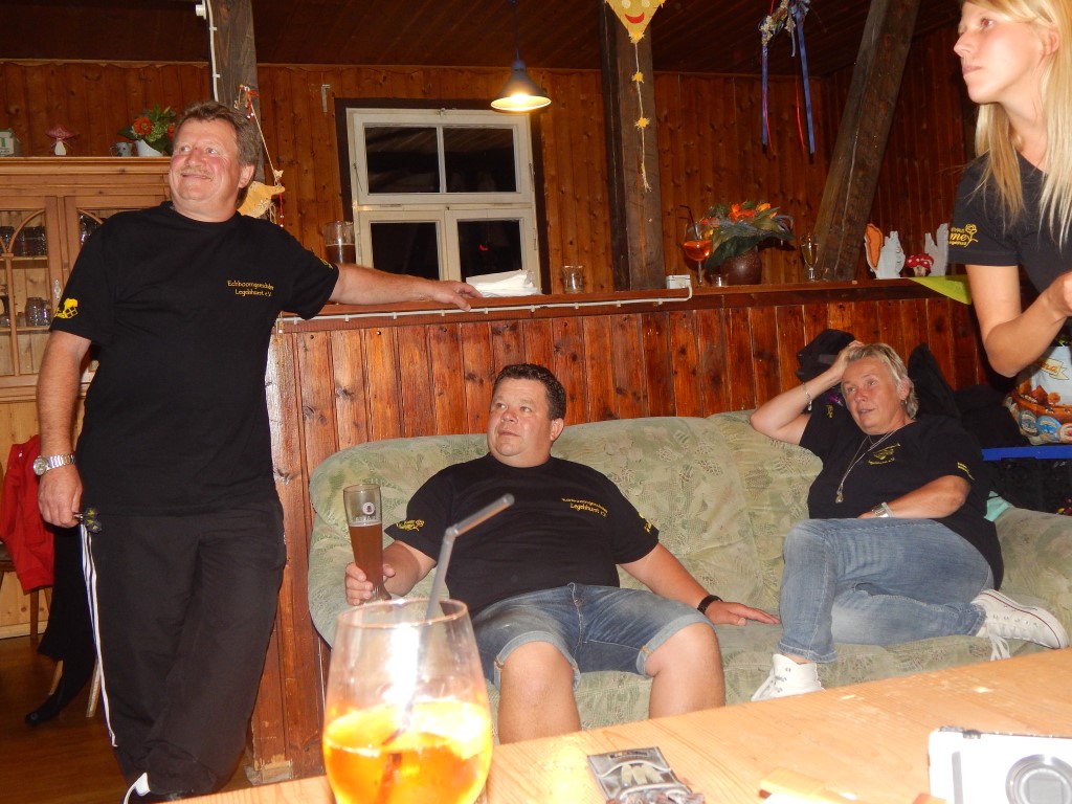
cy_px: 402
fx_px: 1177
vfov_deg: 37.7
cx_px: 536
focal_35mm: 38
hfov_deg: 49.0
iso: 280
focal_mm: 6.8
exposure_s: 1/30
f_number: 3.4
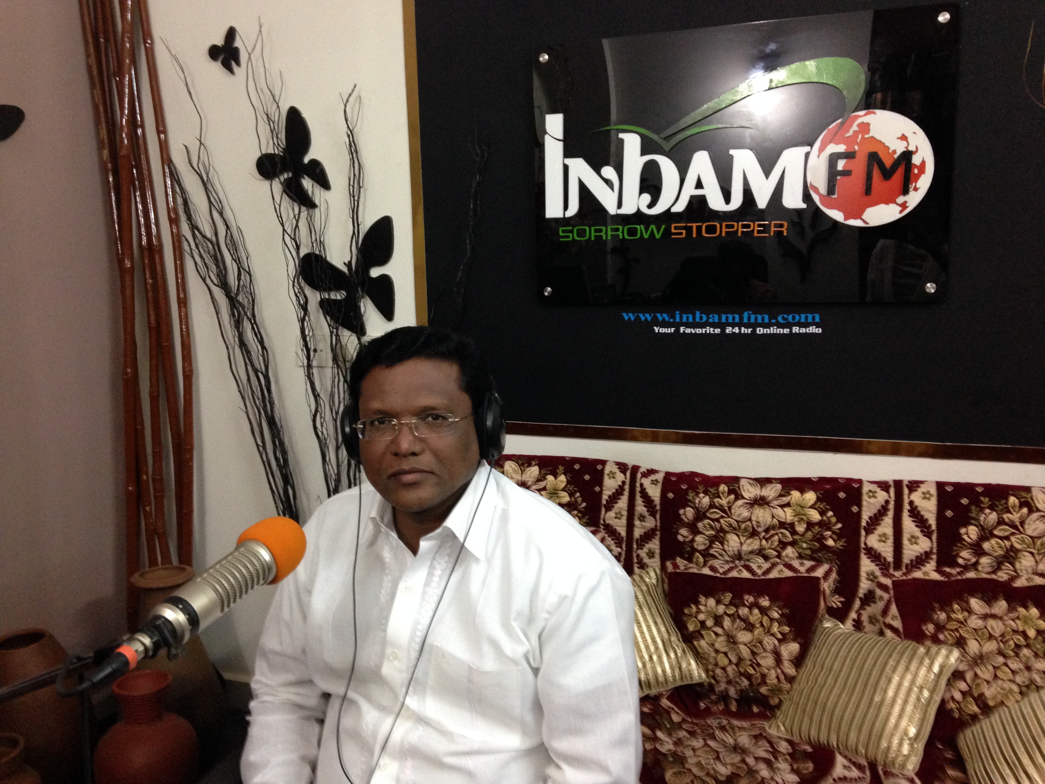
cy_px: 392
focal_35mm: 33
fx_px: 996
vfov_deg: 42.9
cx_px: 522
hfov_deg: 55.4
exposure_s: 1/20
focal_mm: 4.12
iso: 320
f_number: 2.4
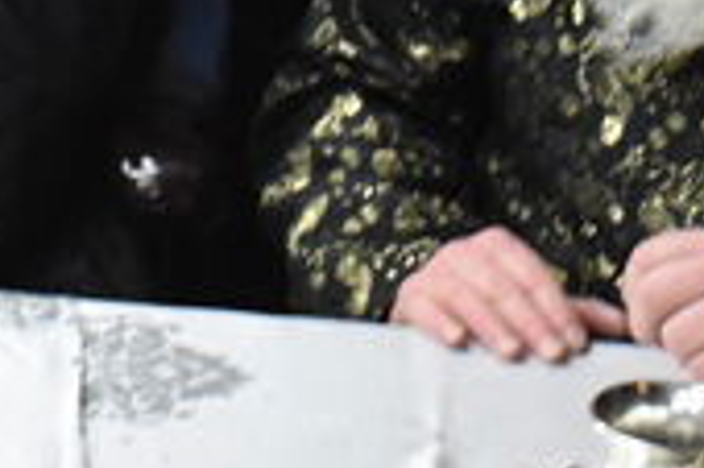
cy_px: -358
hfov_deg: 9.0
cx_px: -824
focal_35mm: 211
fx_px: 4122
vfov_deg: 6.4
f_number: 6.3
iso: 3200
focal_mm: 35
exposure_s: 1/125
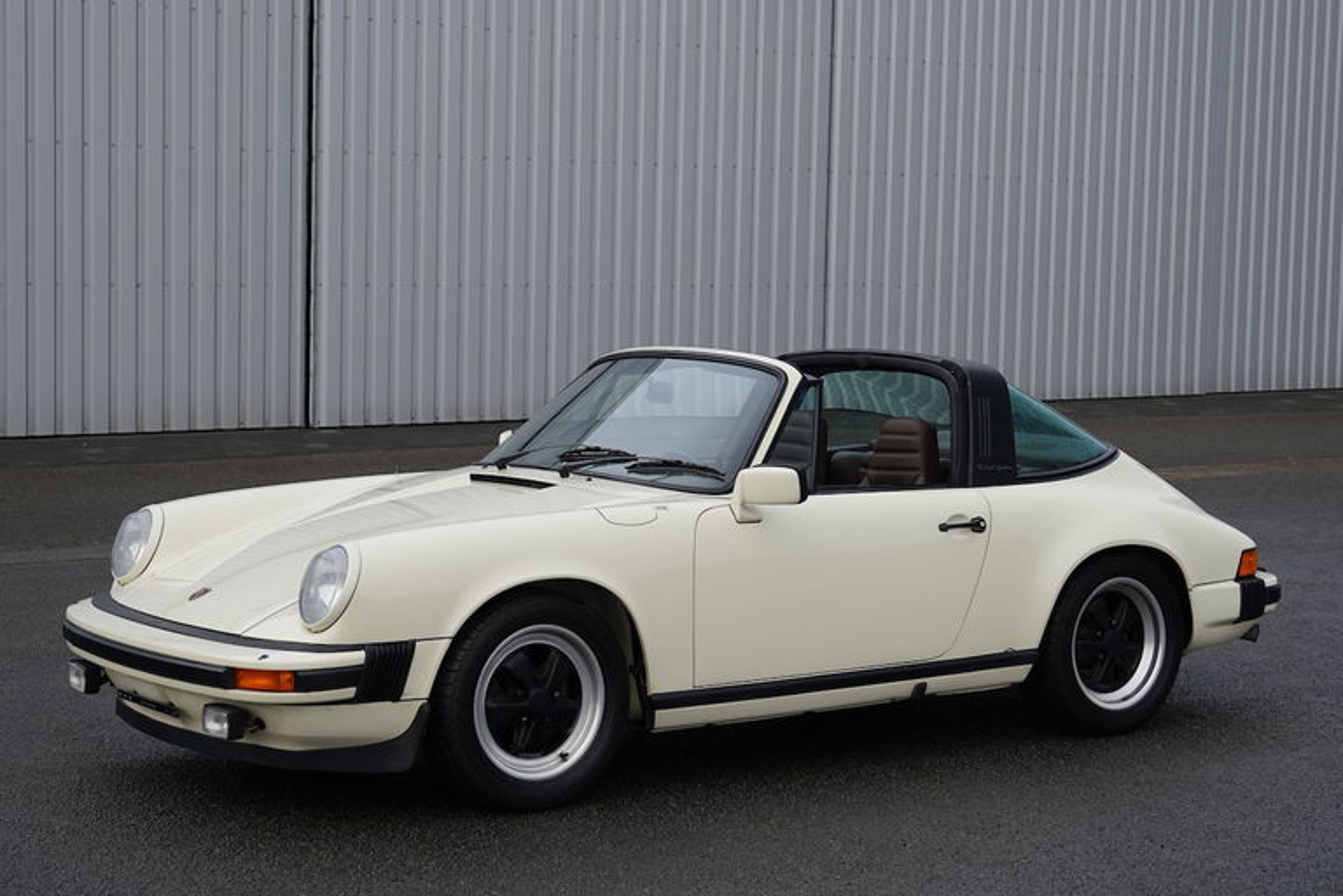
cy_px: 448
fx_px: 2462
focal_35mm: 66
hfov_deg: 30.5
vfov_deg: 20.6
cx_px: 672
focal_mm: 44
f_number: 4
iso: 125
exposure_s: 1/160
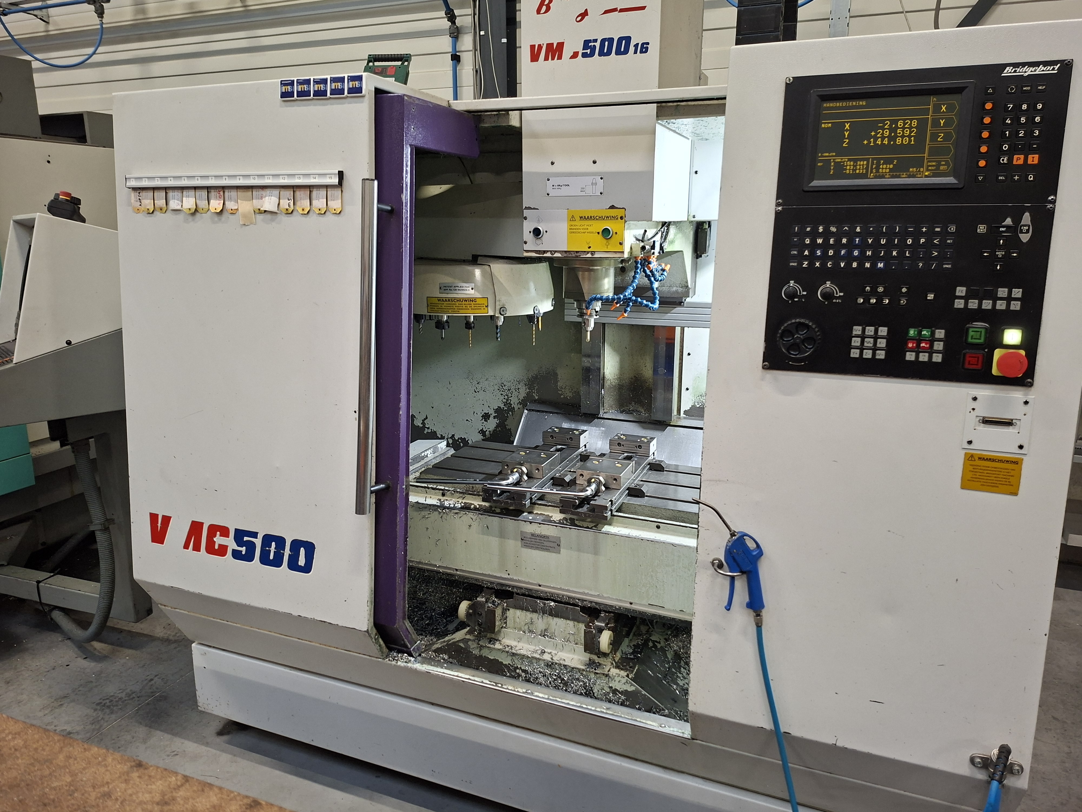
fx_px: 719
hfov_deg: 73.9
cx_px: 541
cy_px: 406
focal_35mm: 23
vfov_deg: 58.9
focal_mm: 5.54
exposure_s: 1/33
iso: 320
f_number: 1.8
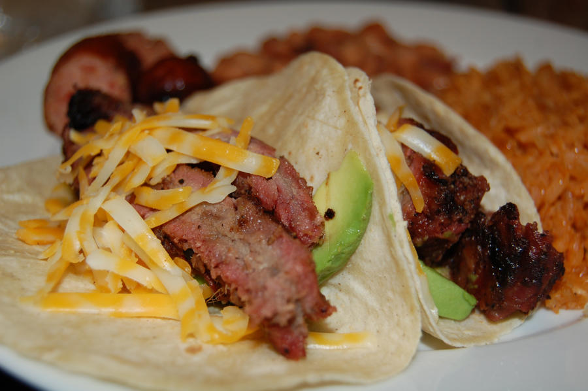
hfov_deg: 41.2
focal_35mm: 48
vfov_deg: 28.0
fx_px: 783
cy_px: 196
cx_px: 294
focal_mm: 32
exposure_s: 1/60
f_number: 4.5
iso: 220
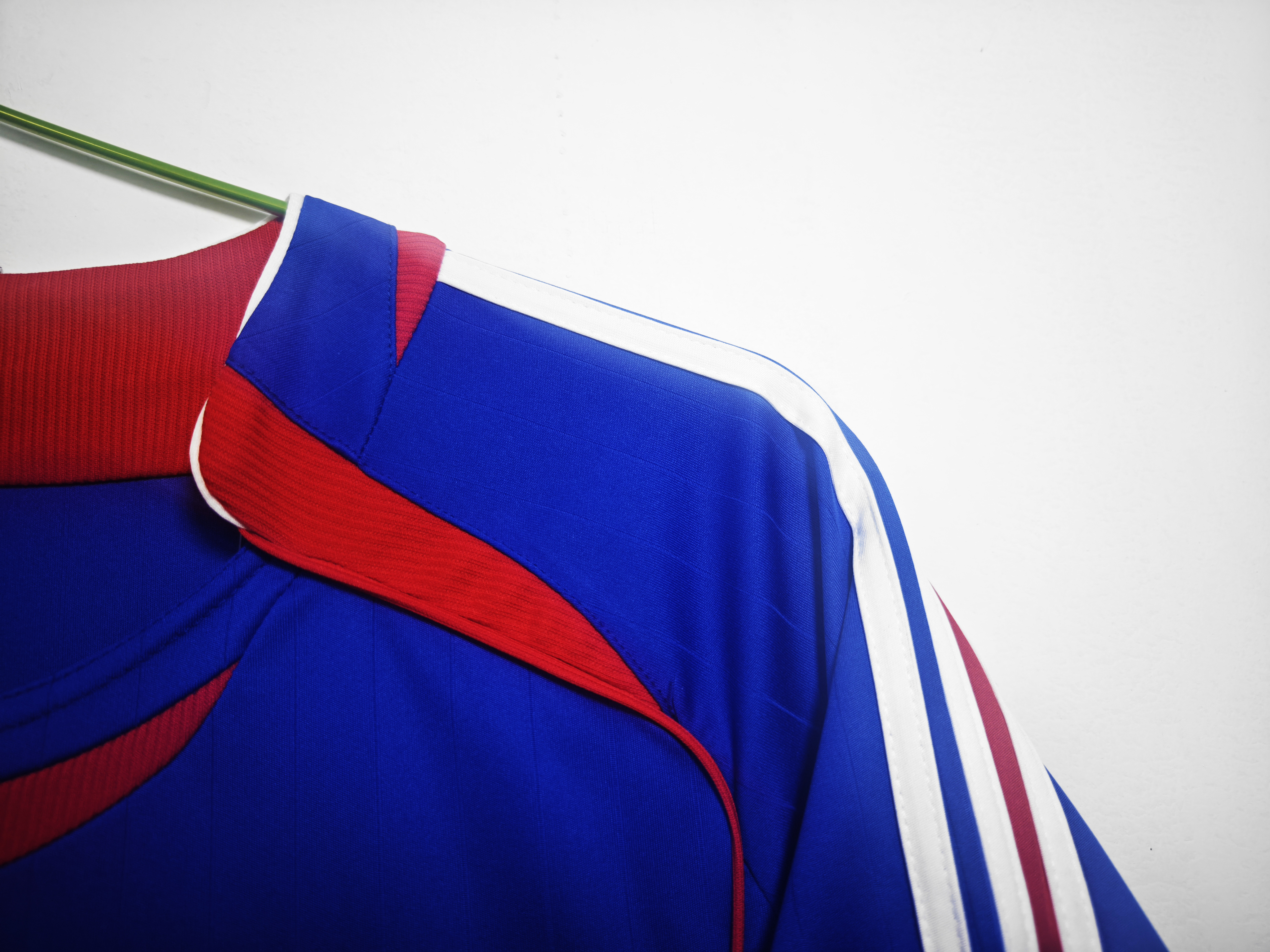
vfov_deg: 58.9
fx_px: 844
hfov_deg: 73.9
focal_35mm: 23
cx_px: 635
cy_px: 476
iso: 119
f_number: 1.75
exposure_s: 1/100
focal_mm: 8.67
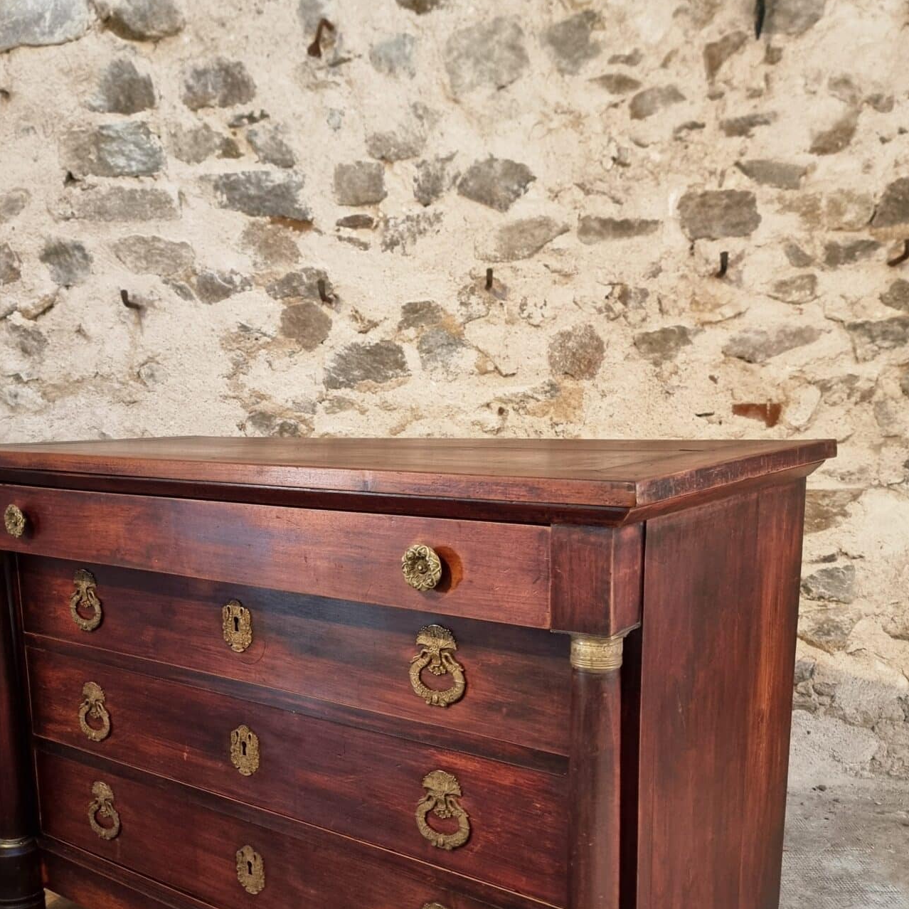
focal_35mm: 34
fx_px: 1010
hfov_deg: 48.3
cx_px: 396
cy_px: 607
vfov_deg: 47.6
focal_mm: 6.7
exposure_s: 1/25
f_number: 1.8
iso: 500
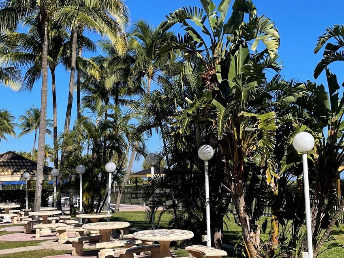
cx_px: 175
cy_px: 153
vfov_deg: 29.6
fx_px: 487
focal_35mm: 49
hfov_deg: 38.9
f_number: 1.6
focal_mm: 5.1
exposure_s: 1/3003
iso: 32
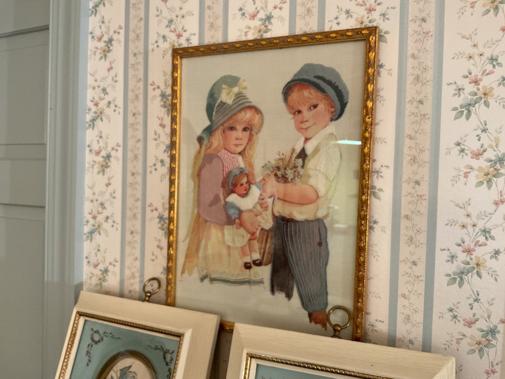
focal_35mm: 29
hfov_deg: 61.7
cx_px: 252
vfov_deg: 48.2
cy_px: 190
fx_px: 423
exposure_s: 1/40
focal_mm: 3
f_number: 1.8
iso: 250
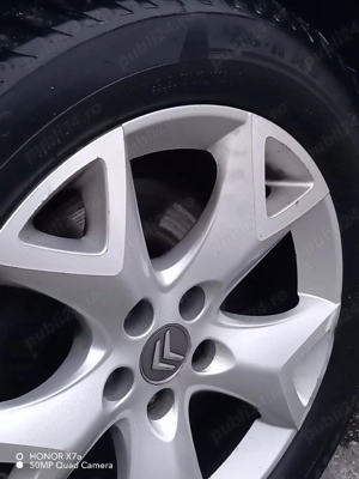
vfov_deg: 33.2
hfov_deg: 25.2
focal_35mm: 58
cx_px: 180
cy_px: 240
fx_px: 802
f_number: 1.8
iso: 1740
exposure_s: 1/16.7
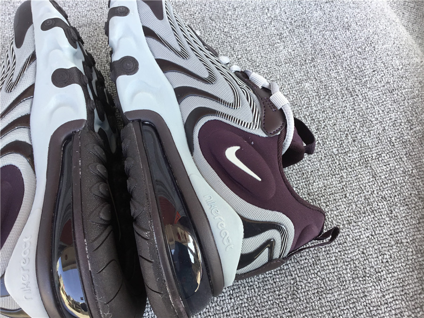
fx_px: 380
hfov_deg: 58.4
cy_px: 159
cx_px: 212
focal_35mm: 31
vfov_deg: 45.4
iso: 25
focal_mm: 3.3
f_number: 2.4
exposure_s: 1/100
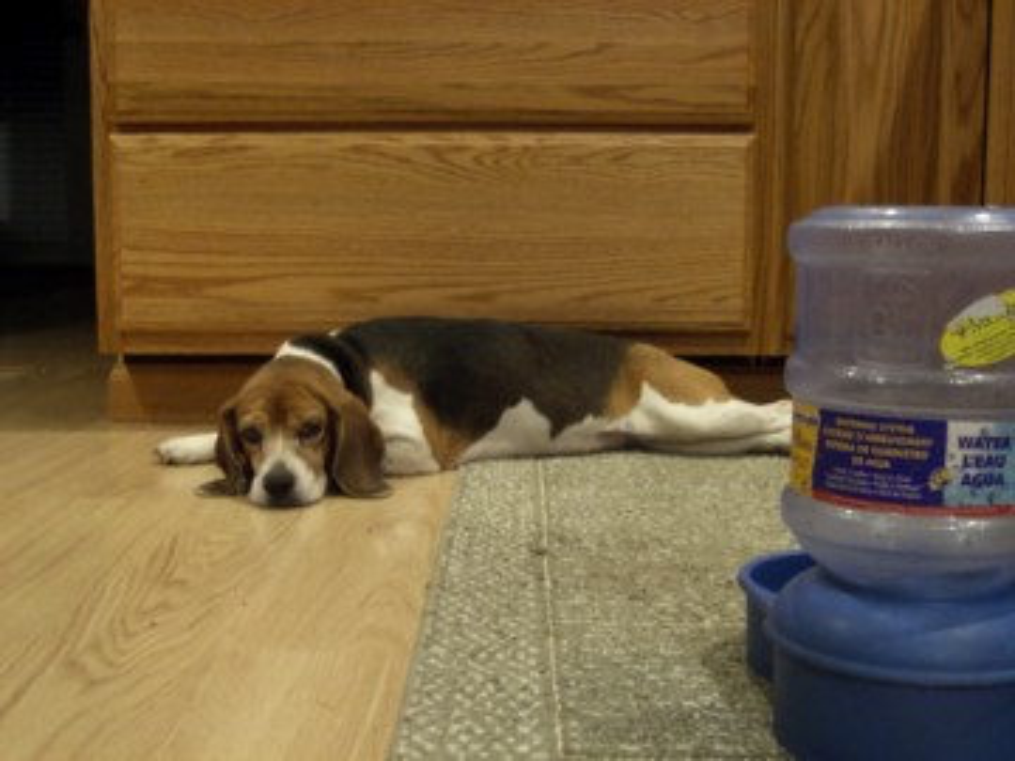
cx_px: 508
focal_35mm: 46
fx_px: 1349
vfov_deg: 31.5
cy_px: 380
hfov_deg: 41.2
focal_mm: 7.56
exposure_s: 1/8
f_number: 3.3
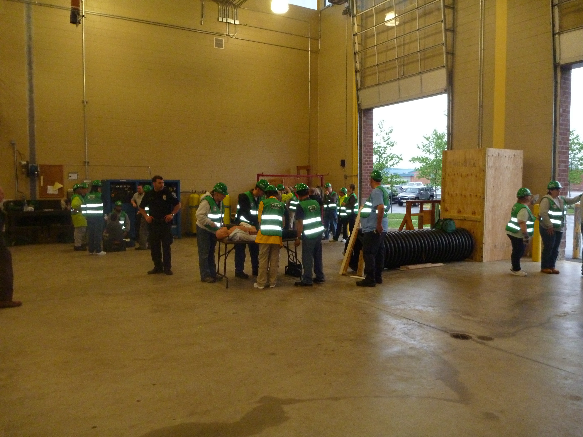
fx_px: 472
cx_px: 292
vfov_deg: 49.7
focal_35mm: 28
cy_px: 218
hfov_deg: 63.4
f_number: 3.3
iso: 400
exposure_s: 1/30
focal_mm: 4.9
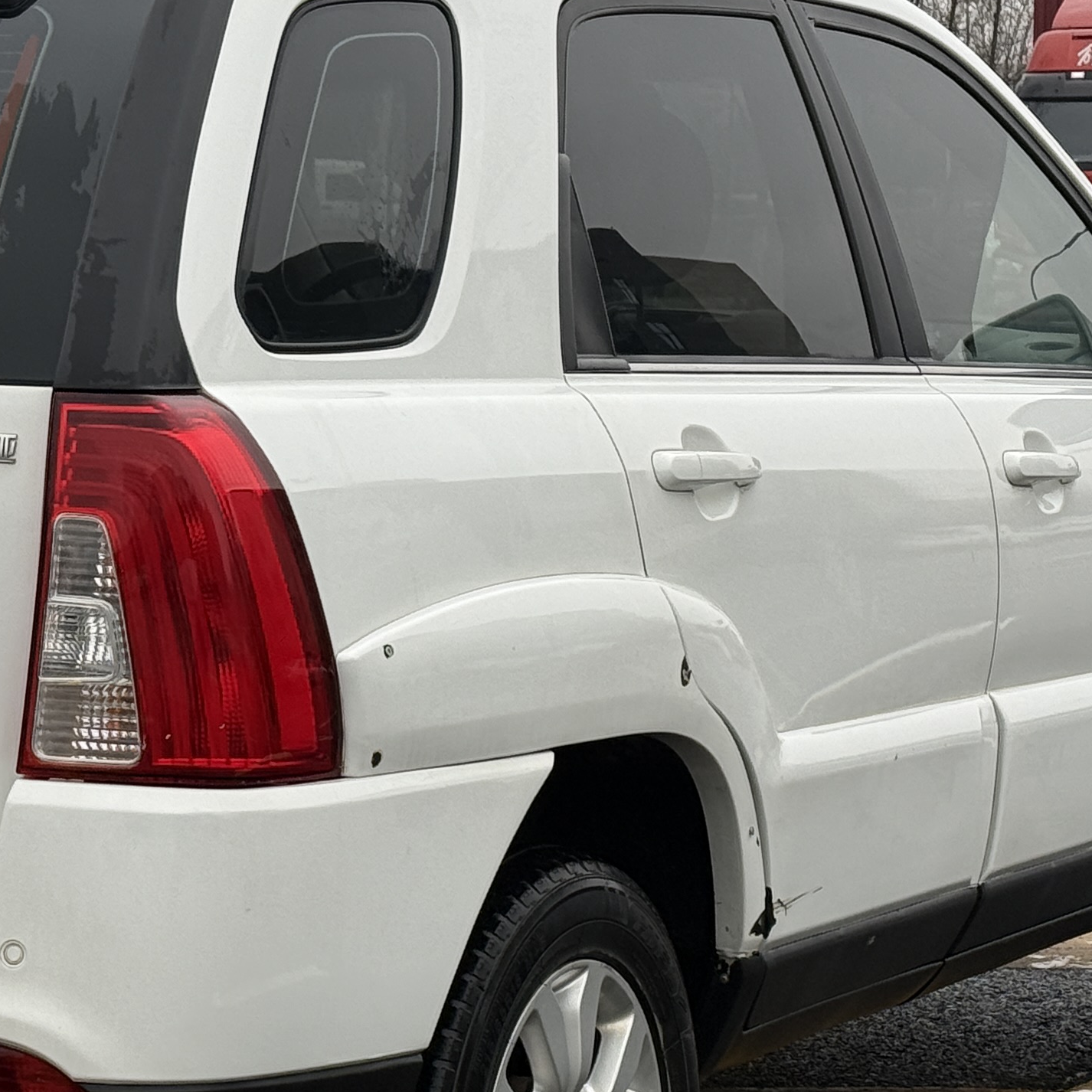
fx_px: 4283
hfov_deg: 14.4
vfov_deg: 14.5
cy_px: 440
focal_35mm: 120
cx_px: 118
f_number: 1.78
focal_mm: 6.76
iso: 64
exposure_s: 1/636
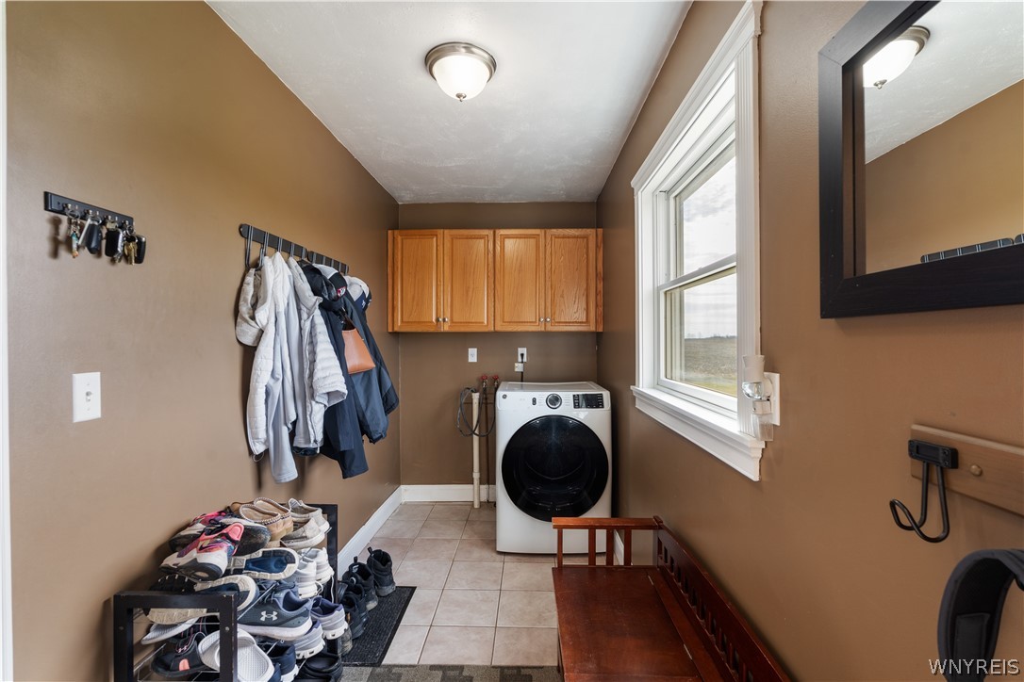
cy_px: 341
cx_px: 512
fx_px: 469
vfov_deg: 72.1
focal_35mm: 16
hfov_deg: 95.0
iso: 320
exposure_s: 1/5
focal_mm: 16.5
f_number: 7.1
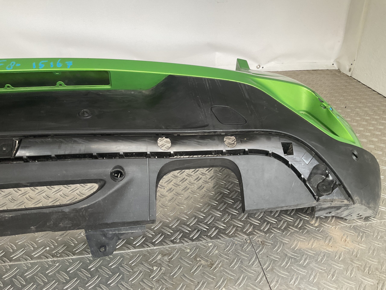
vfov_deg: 48.2
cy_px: 145
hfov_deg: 61.7
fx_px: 323
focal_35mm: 29
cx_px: 193
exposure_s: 1/120
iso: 50
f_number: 1.8
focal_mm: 3
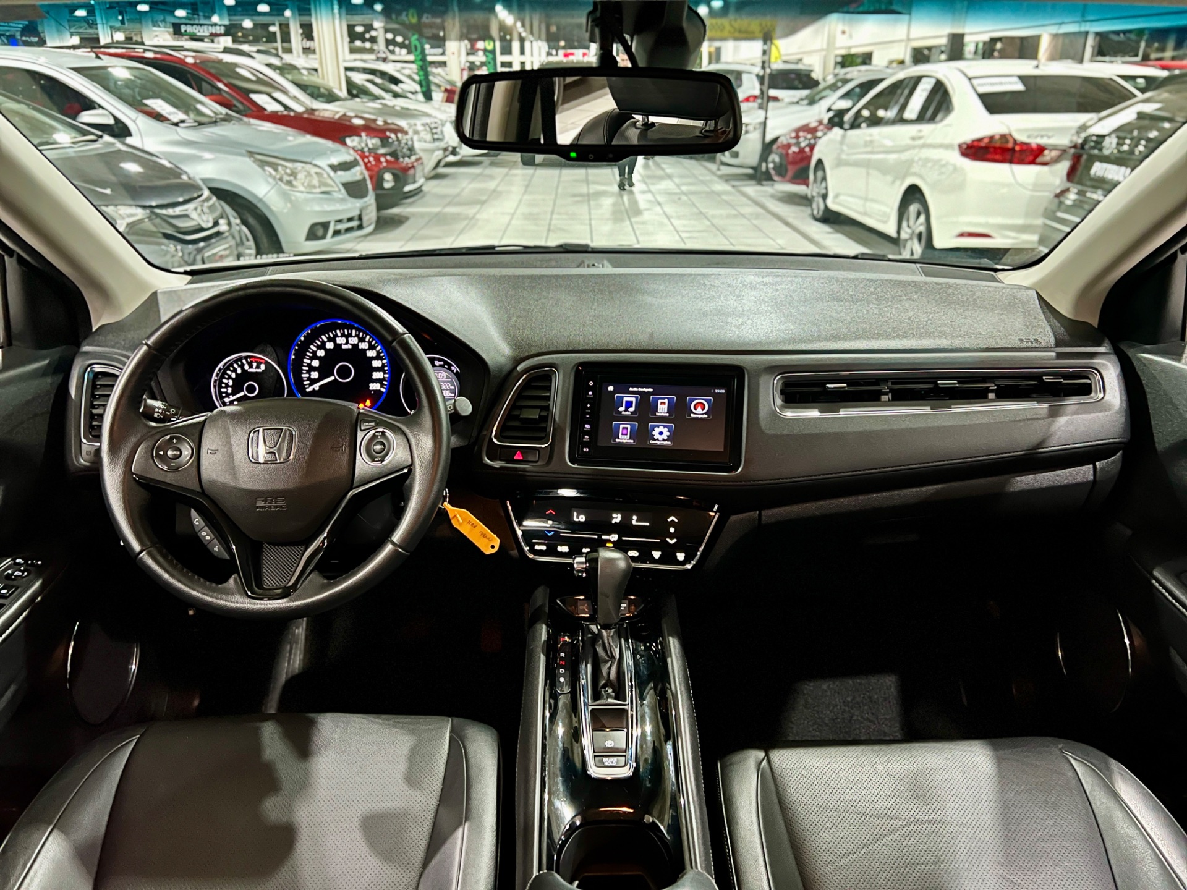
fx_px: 892
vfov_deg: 53.1
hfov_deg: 67.3
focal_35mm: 26
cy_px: 445
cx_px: 594
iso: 1600
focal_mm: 5.7
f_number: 1.5
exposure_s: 1/30
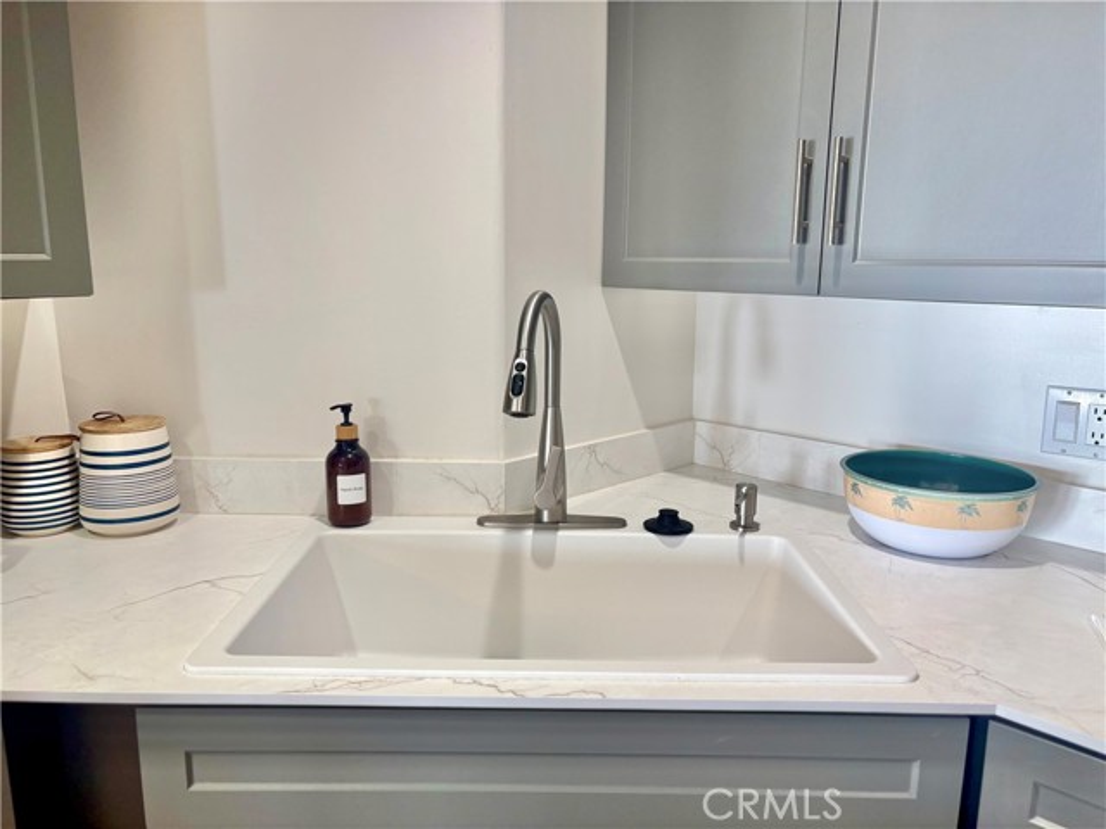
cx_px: 553
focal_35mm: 26
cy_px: 414
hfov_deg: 67.3
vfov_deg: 53.1
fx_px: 831
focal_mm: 5.96
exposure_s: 1/60
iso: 100
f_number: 1.6
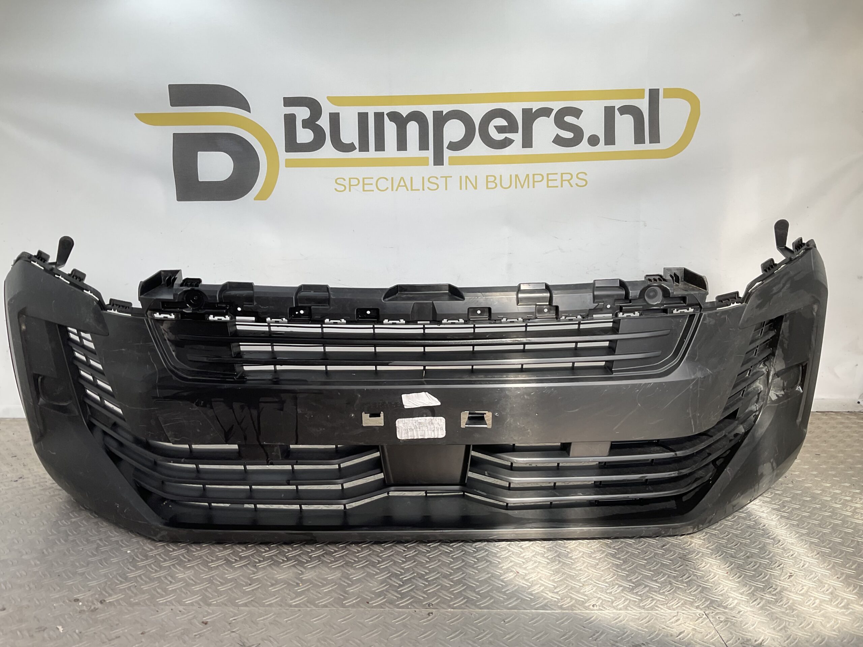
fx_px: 723
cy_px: 324
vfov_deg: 48.2
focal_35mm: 29
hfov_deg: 61.7
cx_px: 432
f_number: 1.8
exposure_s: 1/210
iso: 16
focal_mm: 3
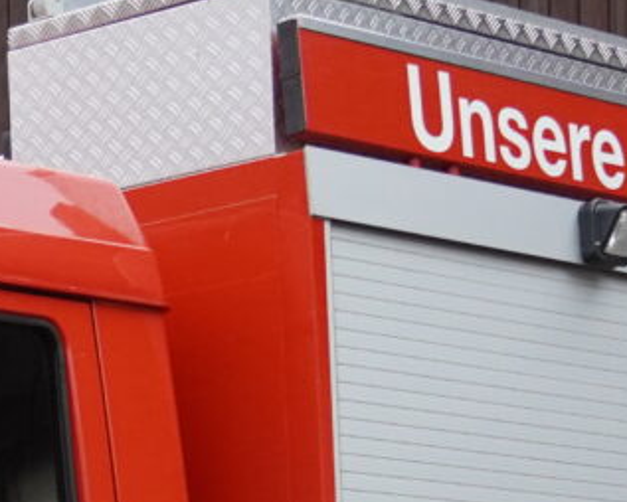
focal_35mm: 213
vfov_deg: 7.0
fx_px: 3952
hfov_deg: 8.9
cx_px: -267
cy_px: 1006
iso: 800
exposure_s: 1/160
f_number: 4
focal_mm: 25
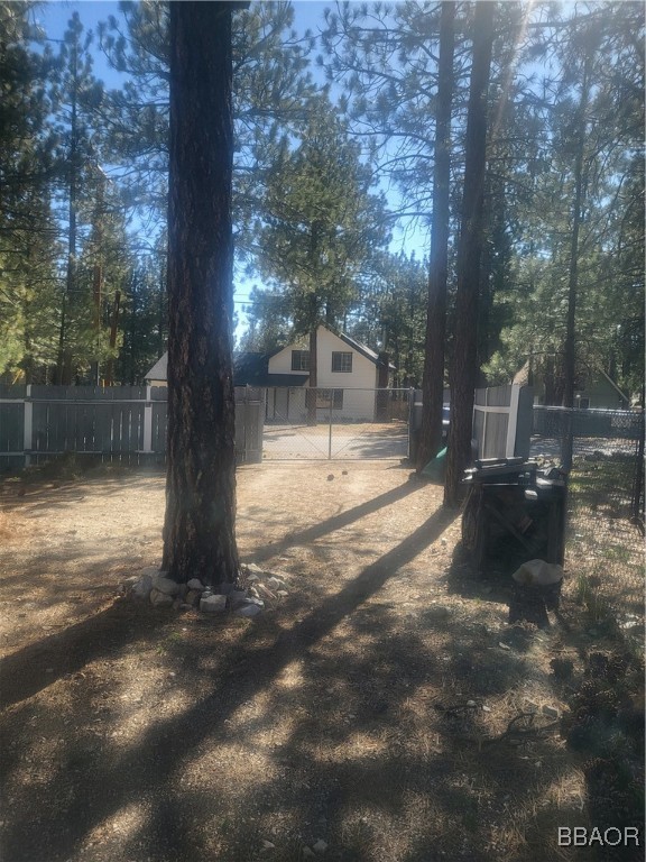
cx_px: 323
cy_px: 431
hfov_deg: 53.1
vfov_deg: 67.3
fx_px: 647
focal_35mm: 26
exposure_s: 1/1099
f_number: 1.8
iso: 50
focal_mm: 4.25
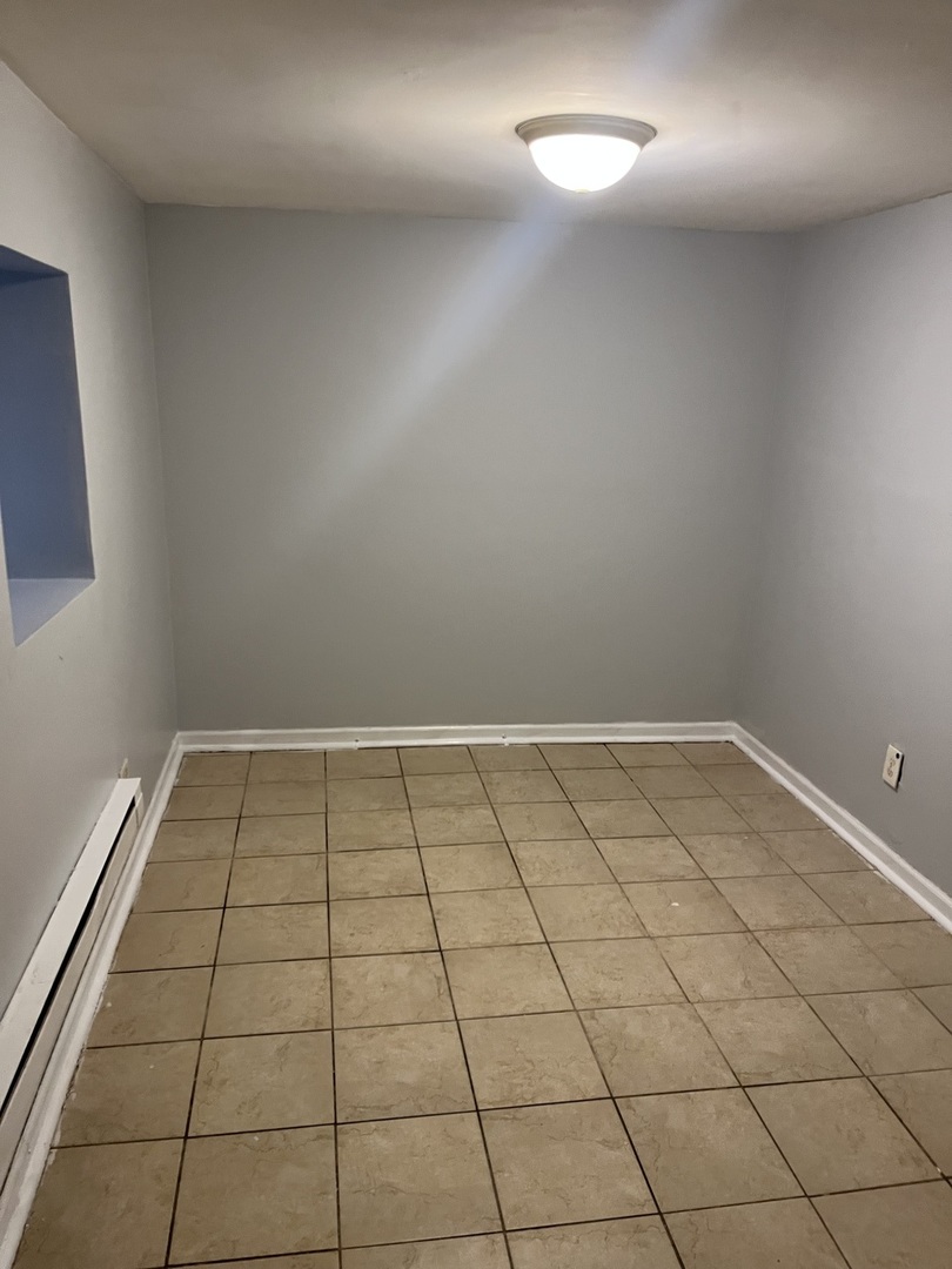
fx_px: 953
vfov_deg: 67.3
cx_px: 476
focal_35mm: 26
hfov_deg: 53.1
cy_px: 634
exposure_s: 1/60
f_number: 1.6
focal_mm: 5.1
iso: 320
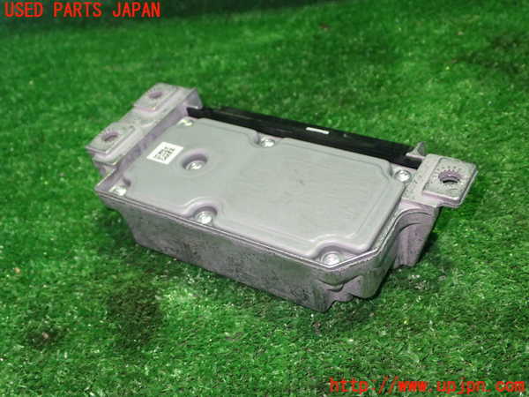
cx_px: 264
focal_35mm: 41
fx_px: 627
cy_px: 198
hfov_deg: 45.8
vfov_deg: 35.1
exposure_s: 1/40
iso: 800
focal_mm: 7.31
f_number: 2.8
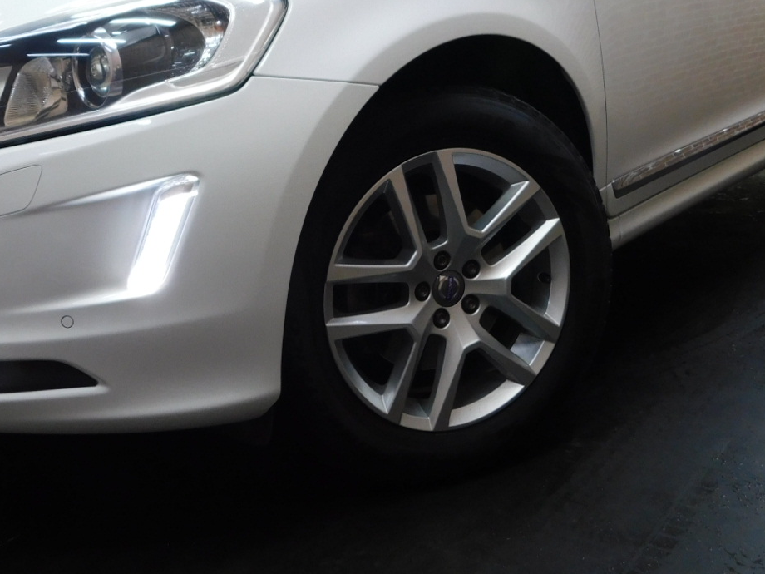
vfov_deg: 35.4
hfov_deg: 46.6
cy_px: 168
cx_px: 317
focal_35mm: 40
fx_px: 884
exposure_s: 1/30
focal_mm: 4
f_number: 3
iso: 160
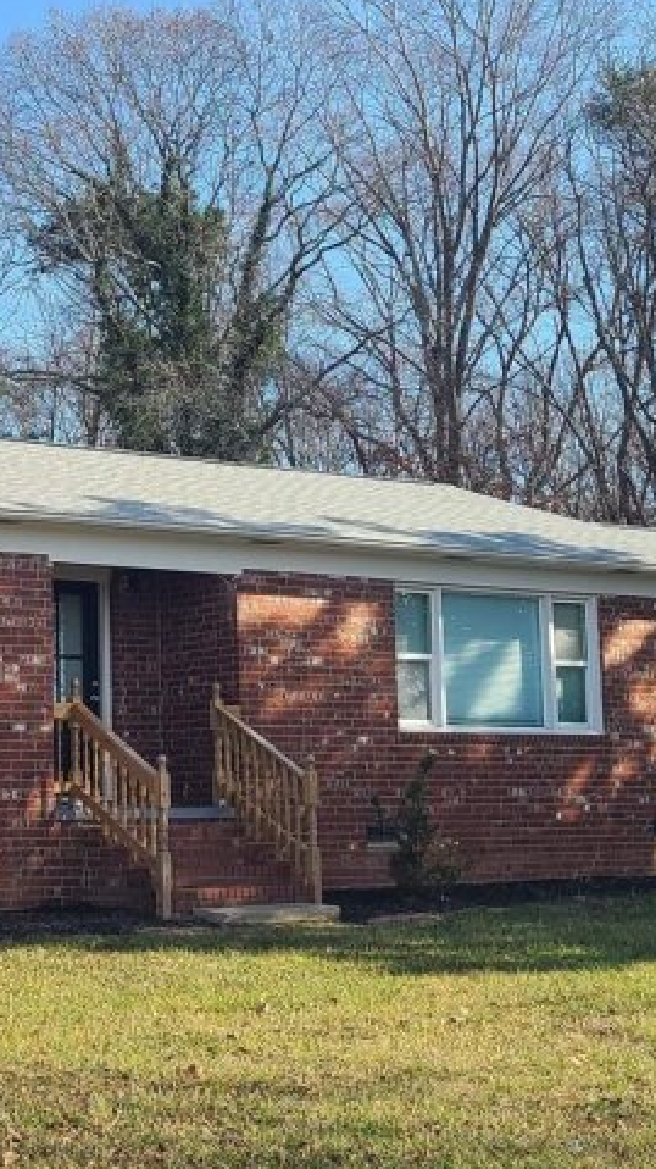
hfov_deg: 16.8
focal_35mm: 71
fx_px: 2198
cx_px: 119
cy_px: 520
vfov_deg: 29.7
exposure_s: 1/1208
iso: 40
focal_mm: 5.4
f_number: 1.8
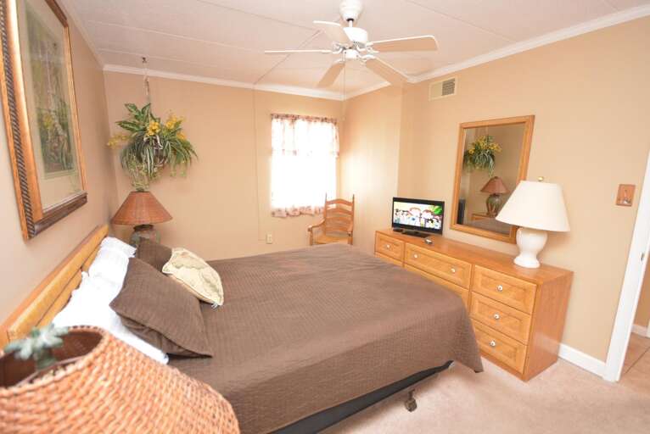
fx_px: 271
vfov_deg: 77.4
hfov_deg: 100.3
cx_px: 325
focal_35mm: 15
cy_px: 217
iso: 2200
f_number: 4
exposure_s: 1/60
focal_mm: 10
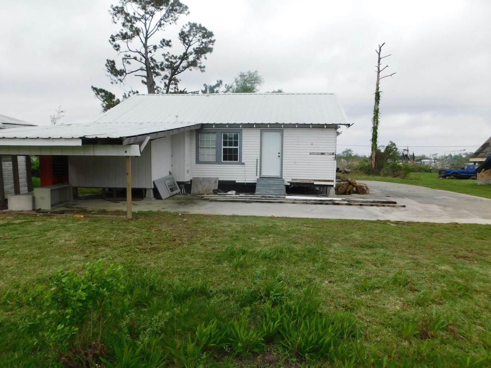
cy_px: 192
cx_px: 253
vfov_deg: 56.8
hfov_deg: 71.6
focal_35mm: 24
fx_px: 340
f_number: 3
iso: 125
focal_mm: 4
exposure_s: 1/800
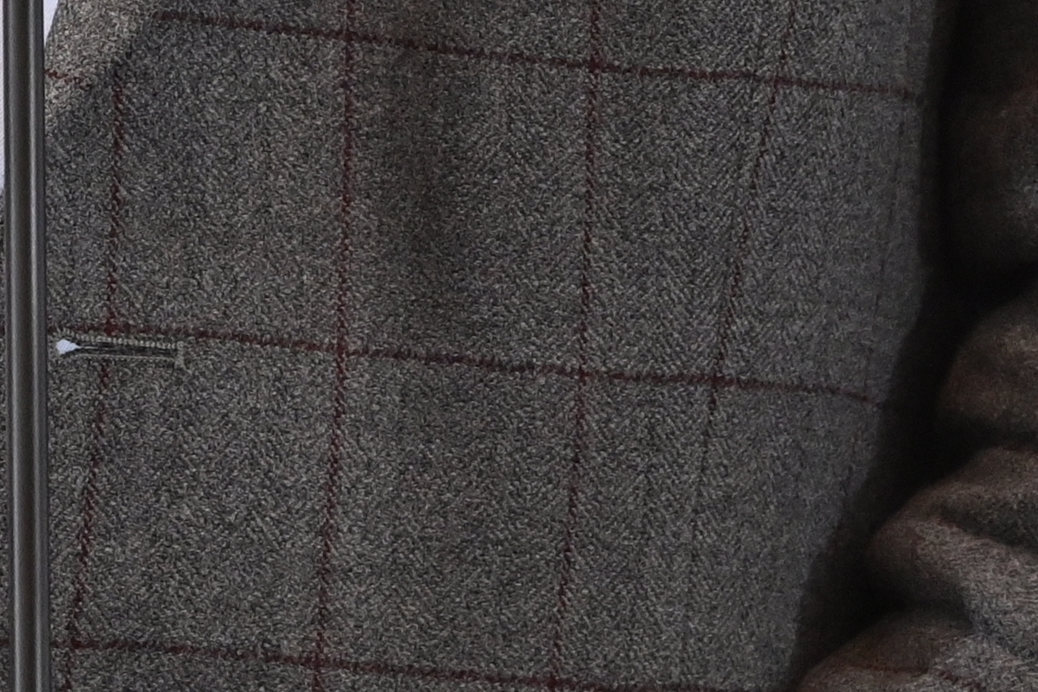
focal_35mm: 694
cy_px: -918
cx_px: -902
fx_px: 20006
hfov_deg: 3.0
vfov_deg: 2.0
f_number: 4
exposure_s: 1/160
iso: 800
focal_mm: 101
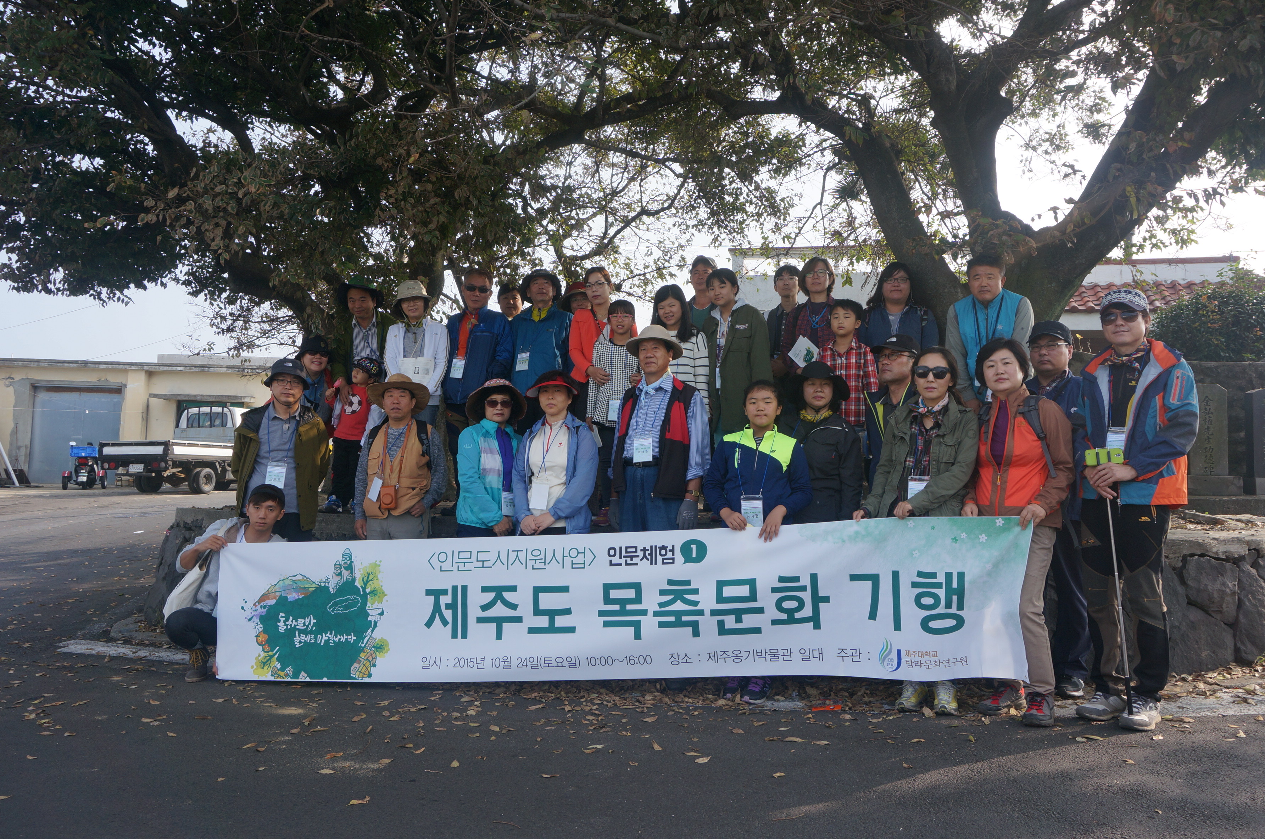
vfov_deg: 50.3
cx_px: 632
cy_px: 420
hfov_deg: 70.5
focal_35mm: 26
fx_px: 895
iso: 100
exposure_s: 1/125
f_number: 8
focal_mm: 17
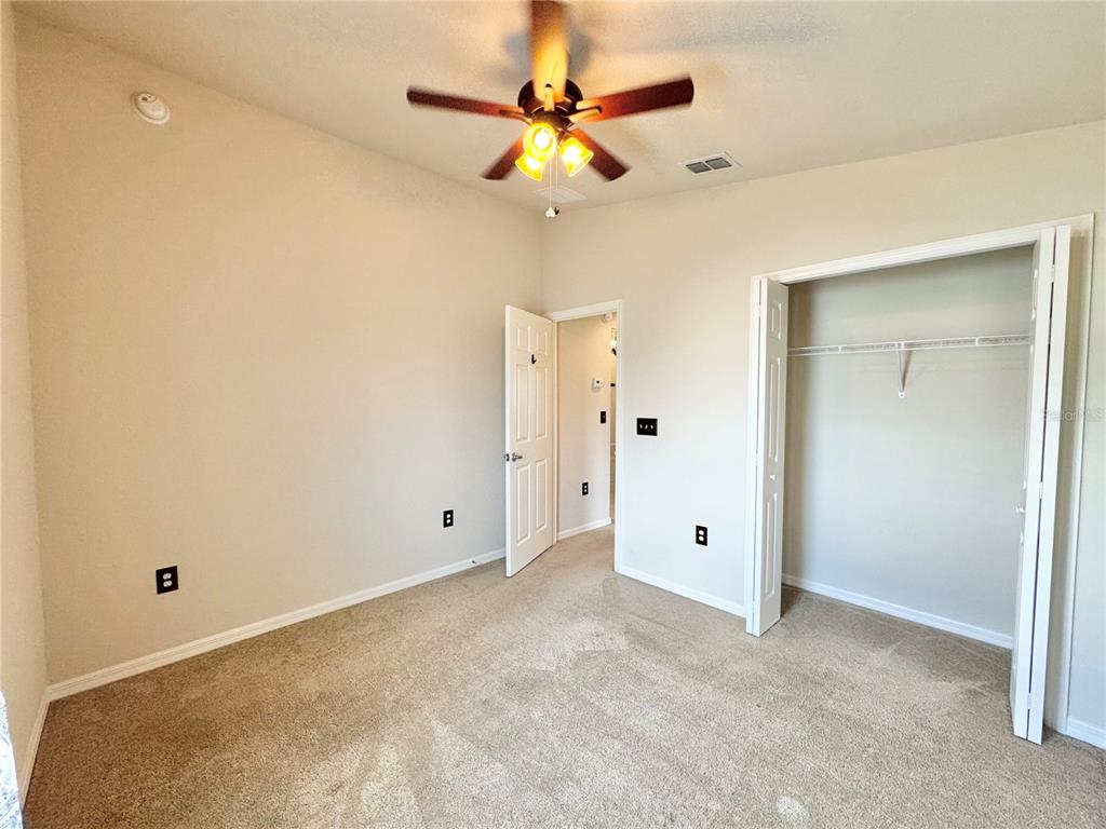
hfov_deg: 102.1
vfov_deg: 85.7
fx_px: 447
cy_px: 414
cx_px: 553
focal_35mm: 14
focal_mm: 2.22
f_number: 2.2
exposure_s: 1/120
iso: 200
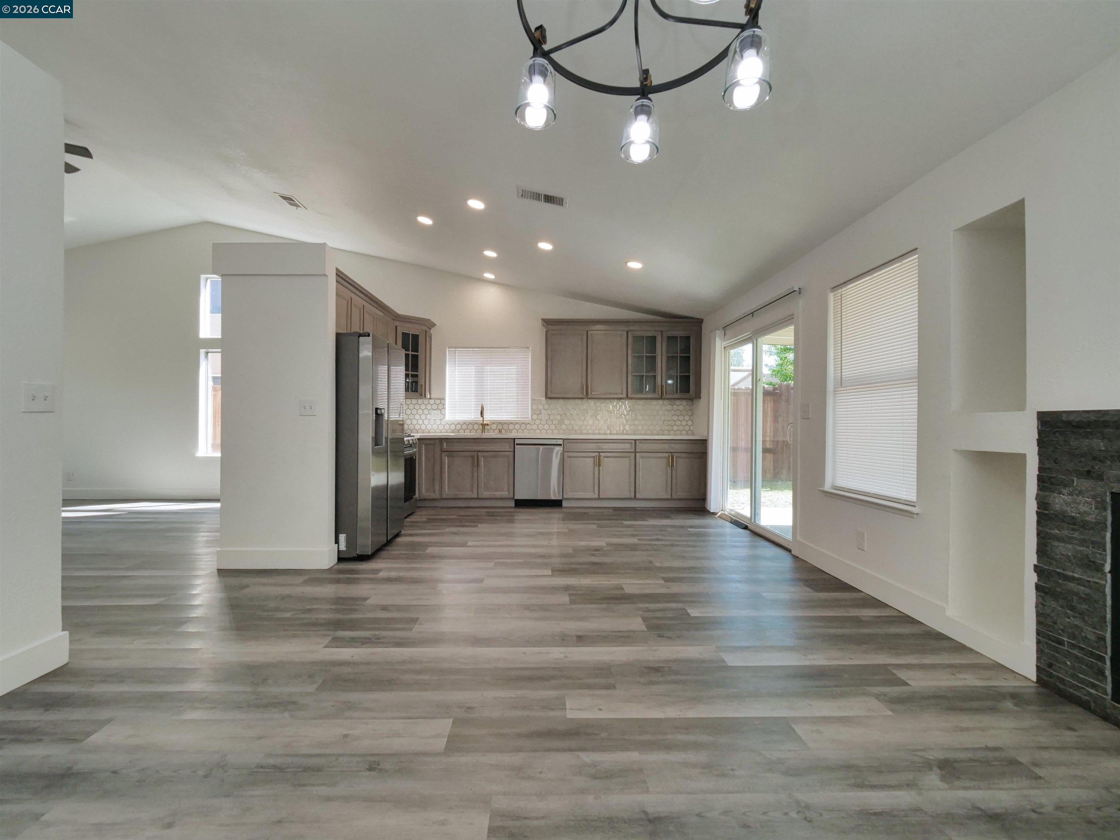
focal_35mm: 14
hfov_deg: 102.1
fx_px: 453
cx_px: 560
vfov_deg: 85.7
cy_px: 420
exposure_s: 1/160
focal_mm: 7
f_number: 8
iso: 800
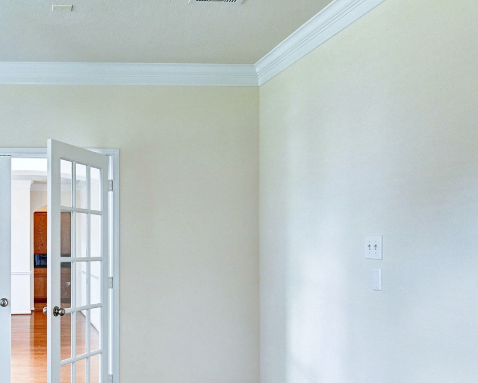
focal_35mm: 35
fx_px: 498
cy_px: 243
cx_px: 42
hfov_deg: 46.0
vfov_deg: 41.6
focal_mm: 14.5
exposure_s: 1/6
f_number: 8
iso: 400
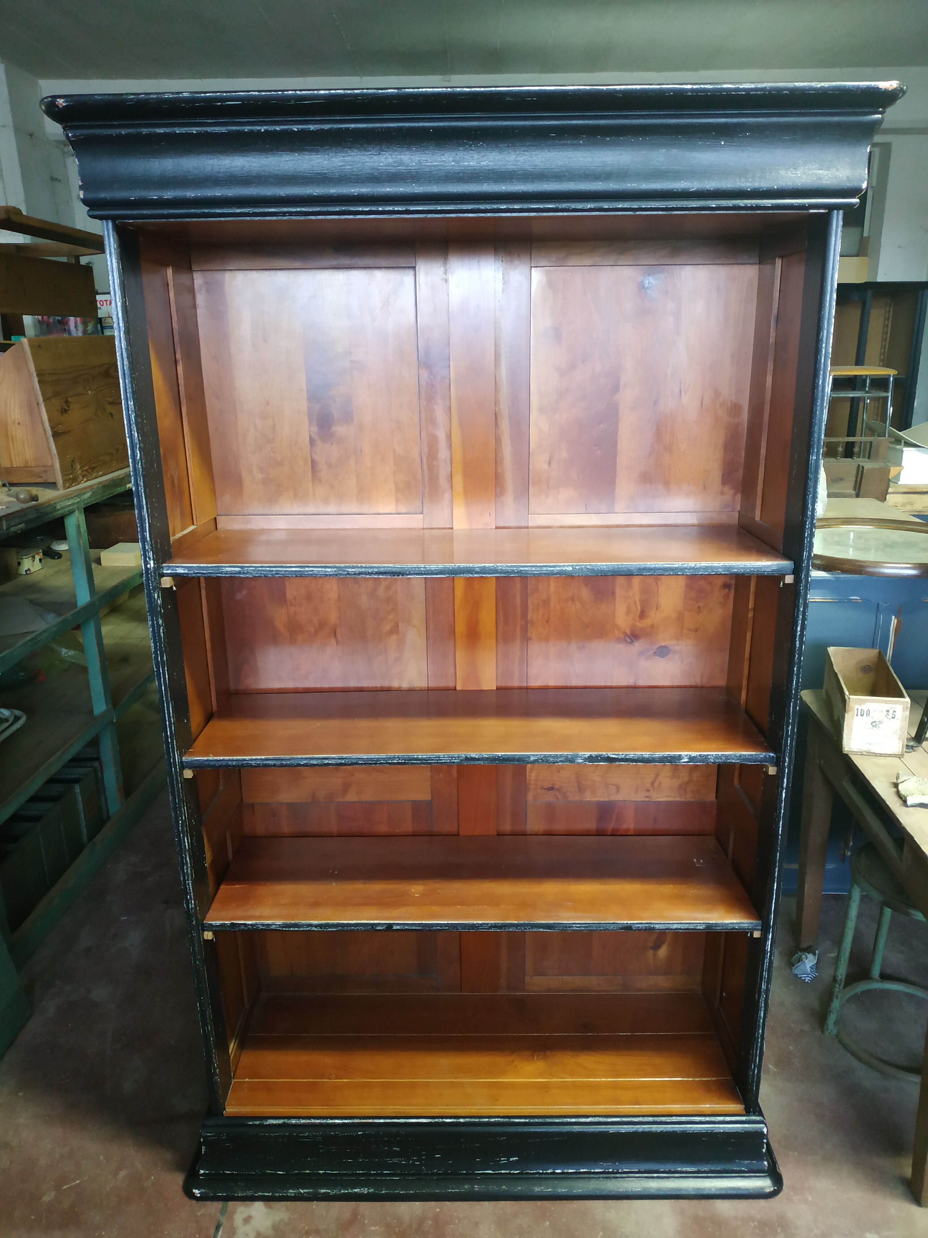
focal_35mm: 24
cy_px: 619
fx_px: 858
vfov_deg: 71.6
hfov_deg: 56.8
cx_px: 464
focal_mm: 3.94
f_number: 1.9
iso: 1000
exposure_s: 1/20
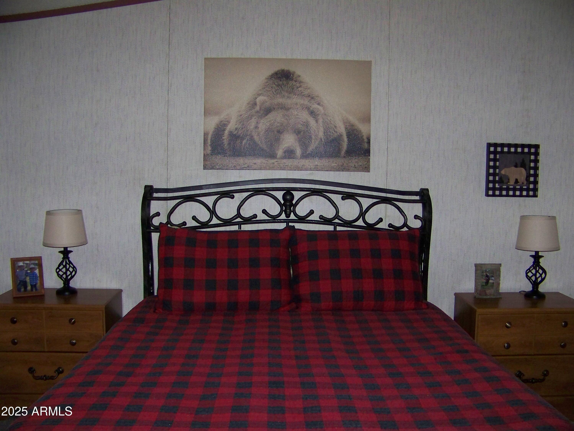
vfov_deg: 39.7
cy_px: 216
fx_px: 597
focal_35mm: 36
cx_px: 287
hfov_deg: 51.4
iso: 200
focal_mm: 5.85
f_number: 2.8
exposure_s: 1/30
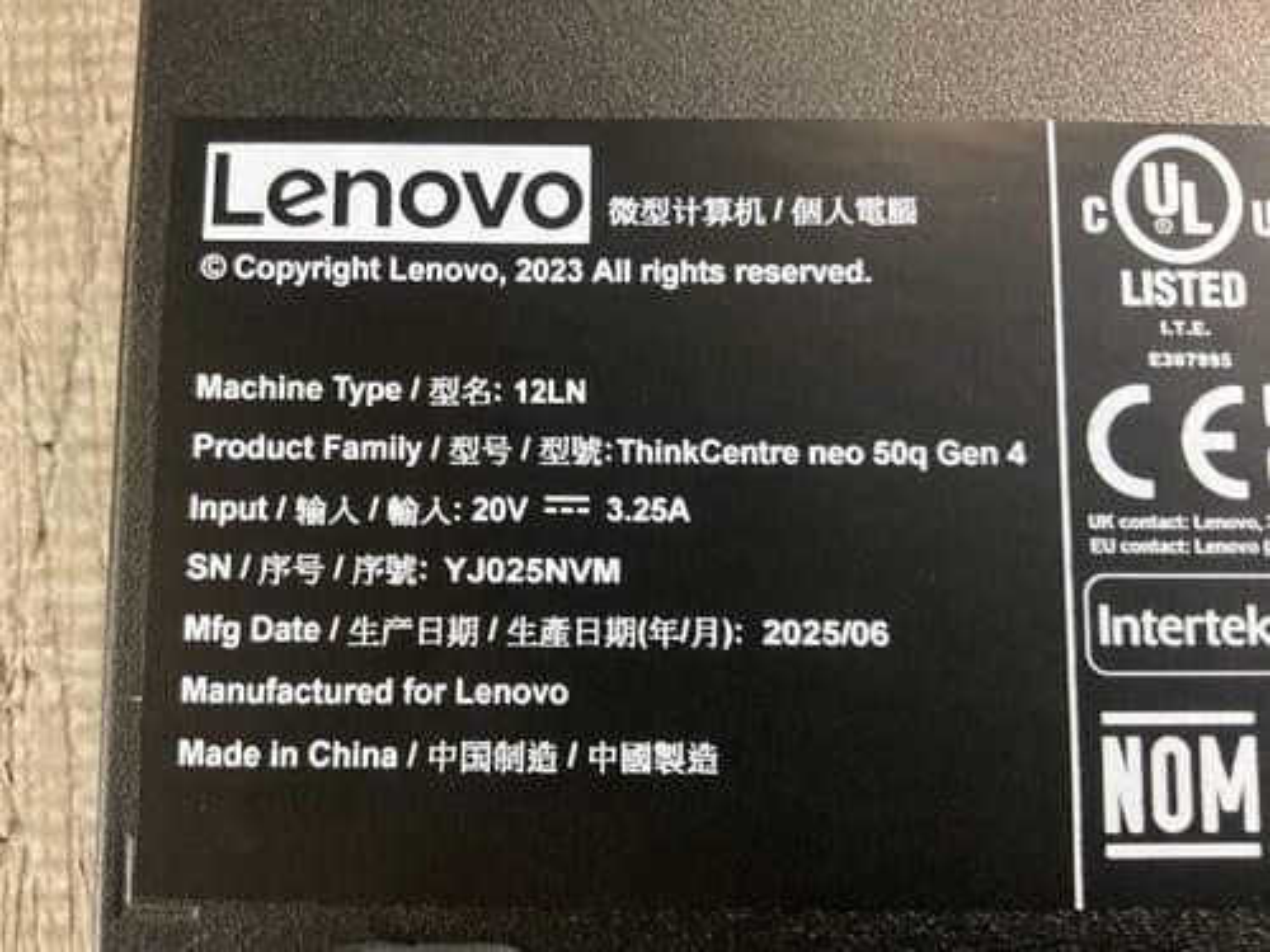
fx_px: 1064
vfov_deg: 48.2
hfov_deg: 61.7
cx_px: 635
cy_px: 476
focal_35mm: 29
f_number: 1.8
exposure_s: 1/33
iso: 320
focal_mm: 3
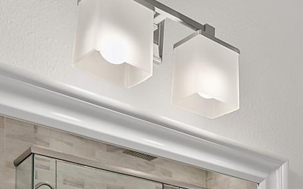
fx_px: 479
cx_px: 327
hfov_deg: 31.5
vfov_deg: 18.3
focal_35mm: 58
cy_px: 326
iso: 1600
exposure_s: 1/160
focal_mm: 16
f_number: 4
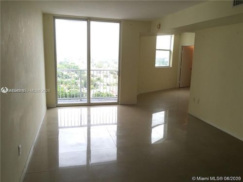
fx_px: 204
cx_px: 122
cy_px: 91
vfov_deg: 48.2
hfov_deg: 61.7
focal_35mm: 29
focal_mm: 4.15
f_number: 2.2
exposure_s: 1/120
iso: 50
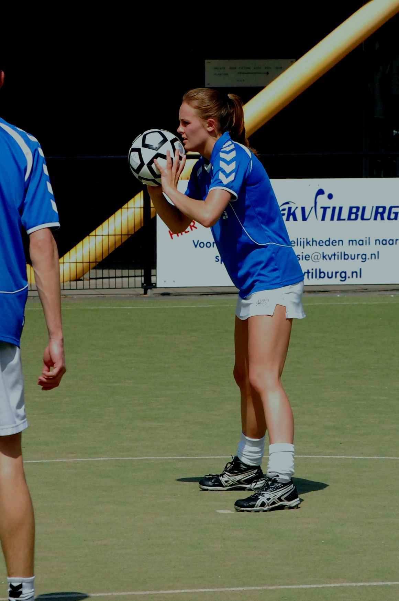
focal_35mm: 153
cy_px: 300
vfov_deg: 13.4
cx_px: 200
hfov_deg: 9.0
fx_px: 2548
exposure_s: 1/2000
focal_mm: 102
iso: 1600
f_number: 11
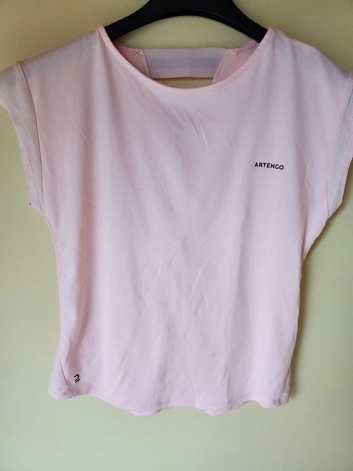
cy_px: 236
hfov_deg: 56.8
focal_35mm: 24
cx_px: 176
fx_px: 326
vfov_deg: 71.6
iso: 1000
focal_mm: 5
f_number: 1.8
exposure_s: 1/100
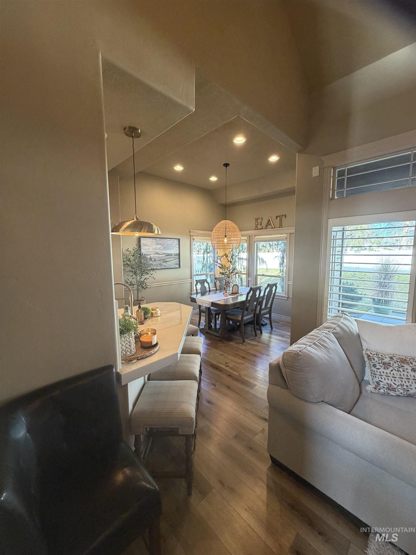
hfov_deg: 85.7
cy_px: 278
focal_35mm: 14
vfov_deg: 102.1
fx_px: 224
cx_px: 208
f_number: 2.2
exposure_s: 1/60
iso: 250
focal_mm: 2.22
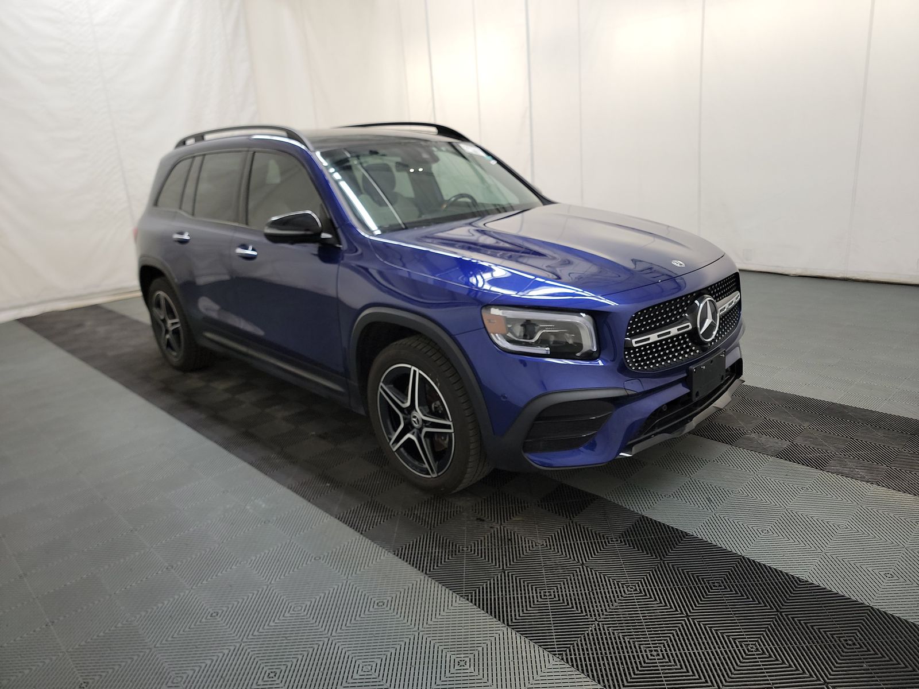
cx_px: 460
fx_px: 637
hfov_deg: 71.6
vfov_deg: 56.8
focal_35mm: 24
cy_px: 344
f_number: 1.8
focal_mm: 6.7
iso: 200
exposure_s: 1/59
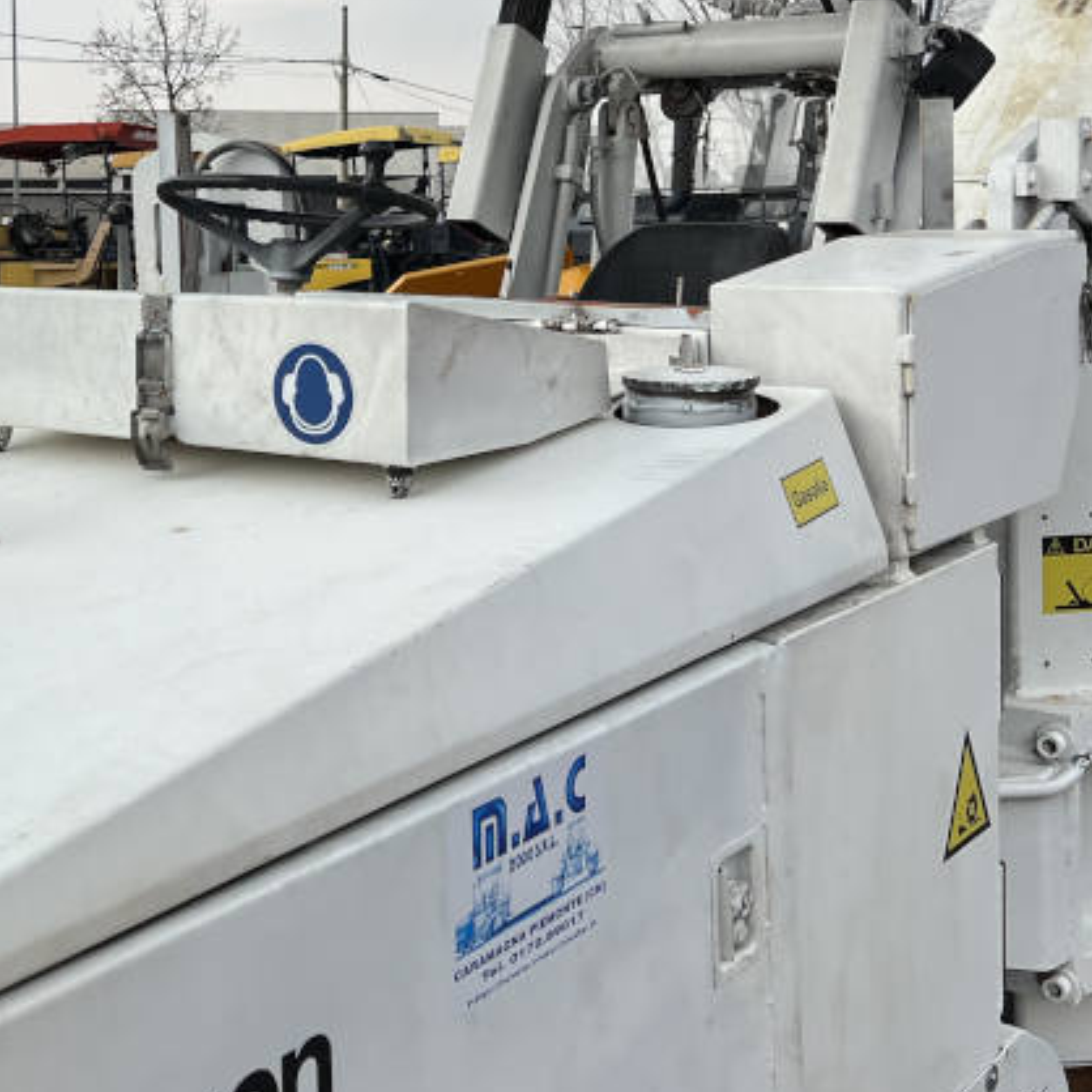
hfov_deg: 30.3
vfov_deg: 30.6
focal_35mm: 55
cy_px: 290
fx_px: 1963
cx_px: 212
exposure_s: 1/2299
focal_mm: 5.7
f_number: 1.5
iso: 50
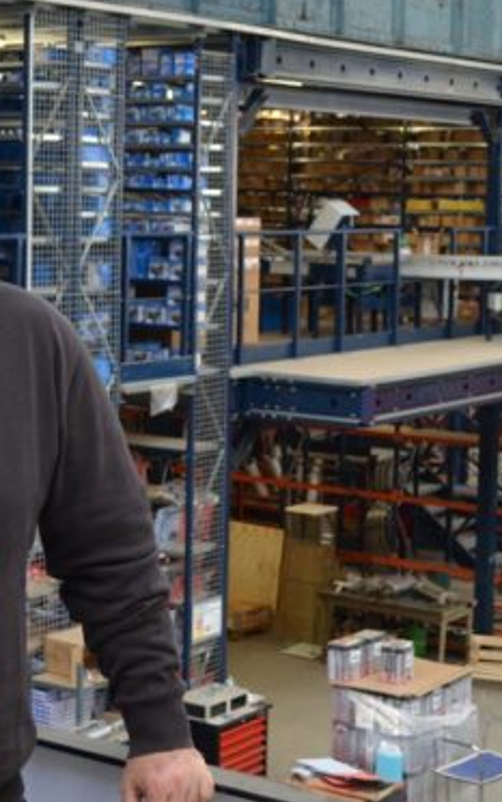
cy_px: 300
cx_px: 241
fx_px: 1792
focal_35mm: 82
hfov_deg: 15.9
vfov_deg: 25.1
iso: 640
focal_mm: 26
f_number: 4.2
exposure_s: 1/60
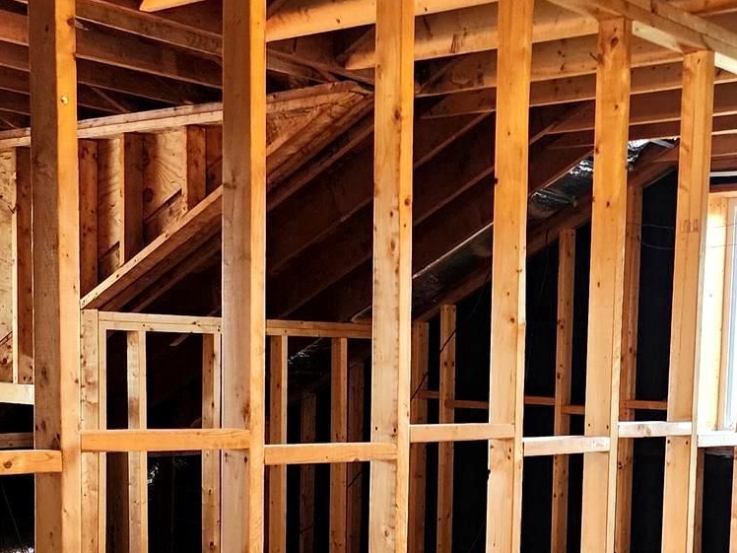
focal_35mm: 63
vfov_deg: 22.7
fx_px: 1341
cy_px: 495
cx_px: 565
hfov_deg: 30.2
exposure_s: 1/120
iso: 640
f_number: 1.8
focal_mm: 6.4
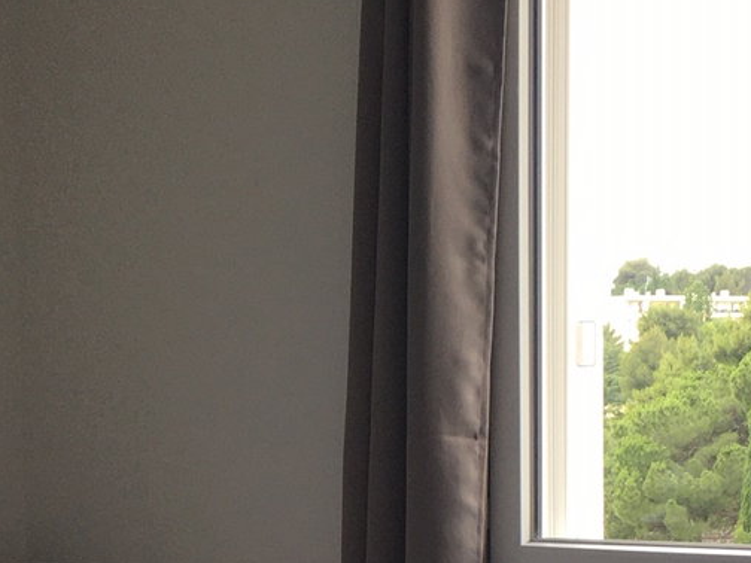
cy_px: 663
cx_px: 142
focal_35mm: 92
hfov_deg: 21.0
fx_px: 1996
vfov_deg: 15.5
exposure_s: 1/100
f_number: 2.2
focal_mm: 4.15
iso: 40
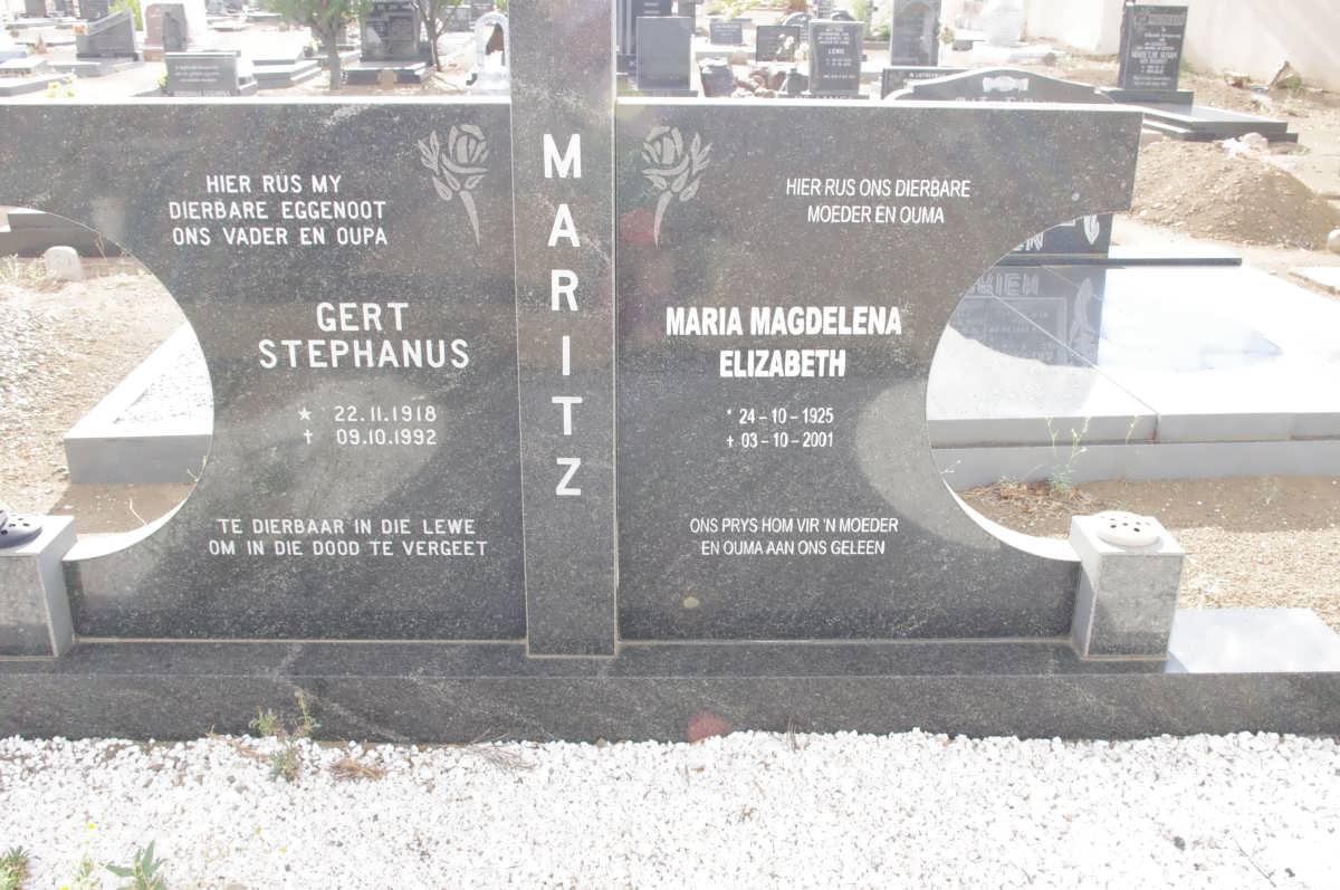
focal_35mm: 34
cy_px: 445
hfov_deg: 55.9
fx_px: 1264
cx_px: 670
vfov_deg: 38.8
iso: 800
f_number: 11
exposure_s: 1/125
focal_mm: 23.13
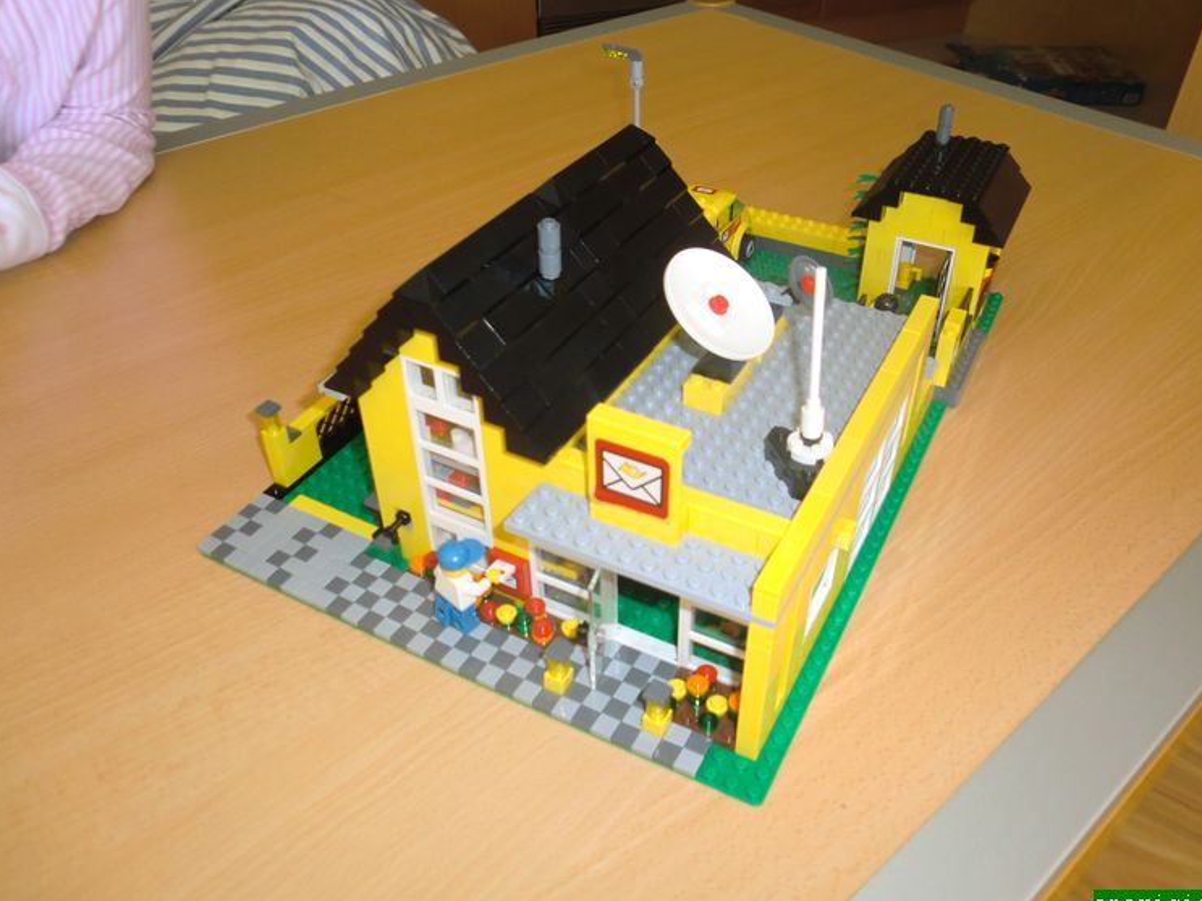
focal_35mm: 28
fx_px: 972
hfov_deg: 63.4
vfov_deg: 49.7
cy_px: 430
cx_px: 636
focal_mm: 4.65
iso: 200
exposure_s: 1/60
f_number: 2.6
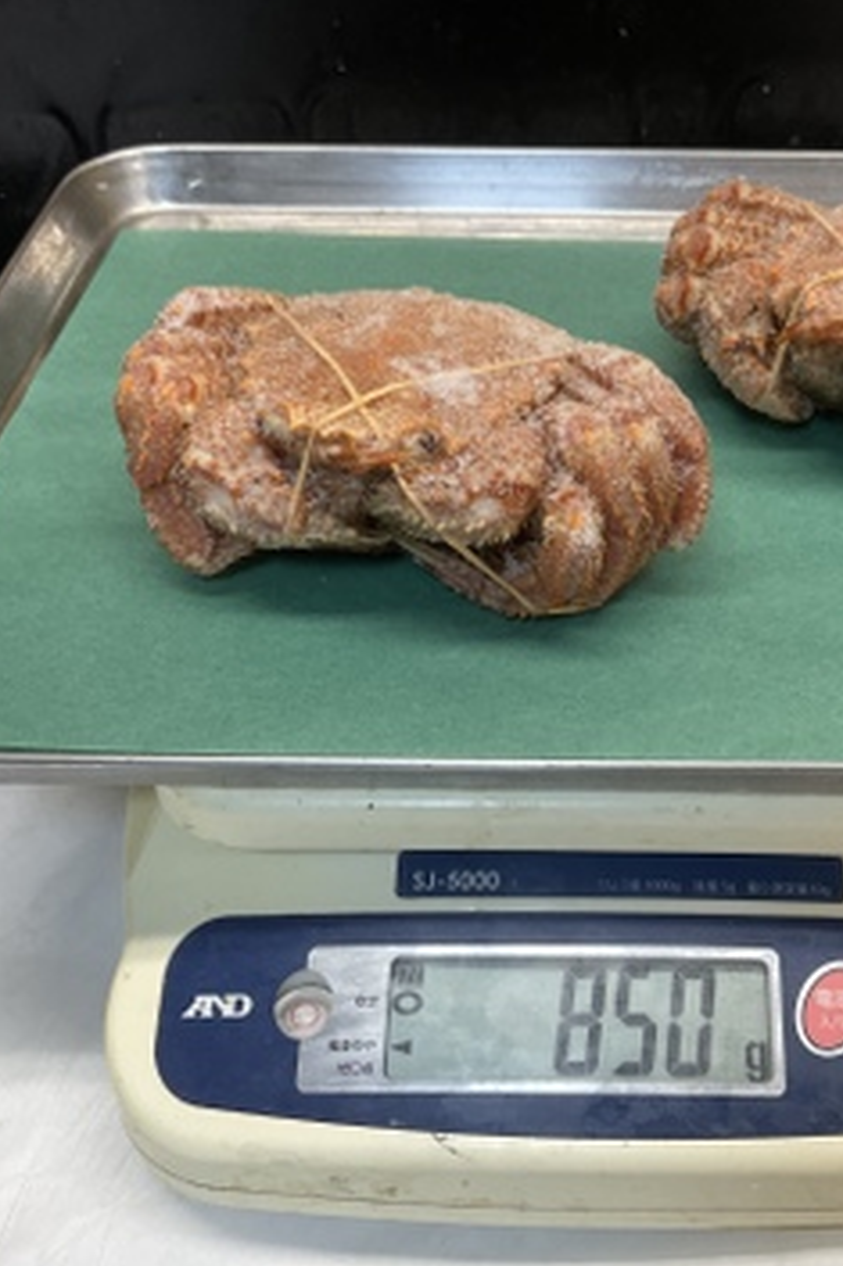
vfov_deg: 47.4
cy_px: 624
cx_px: 585
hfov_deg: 32.2
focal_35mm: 41
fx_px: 1441
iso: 50
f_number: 1.8
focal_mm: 3
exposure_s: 1/120
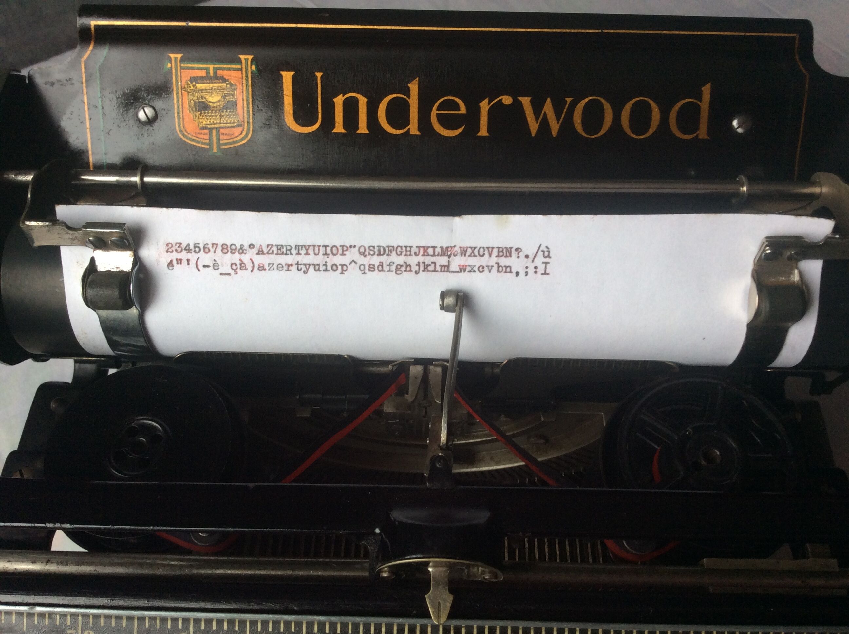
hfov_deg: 56.9
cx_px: 424
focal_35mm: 32
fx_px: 784
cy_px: 317
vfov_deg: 44.1
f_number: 2.4
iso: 40
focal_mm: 3.3
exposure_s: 1/25
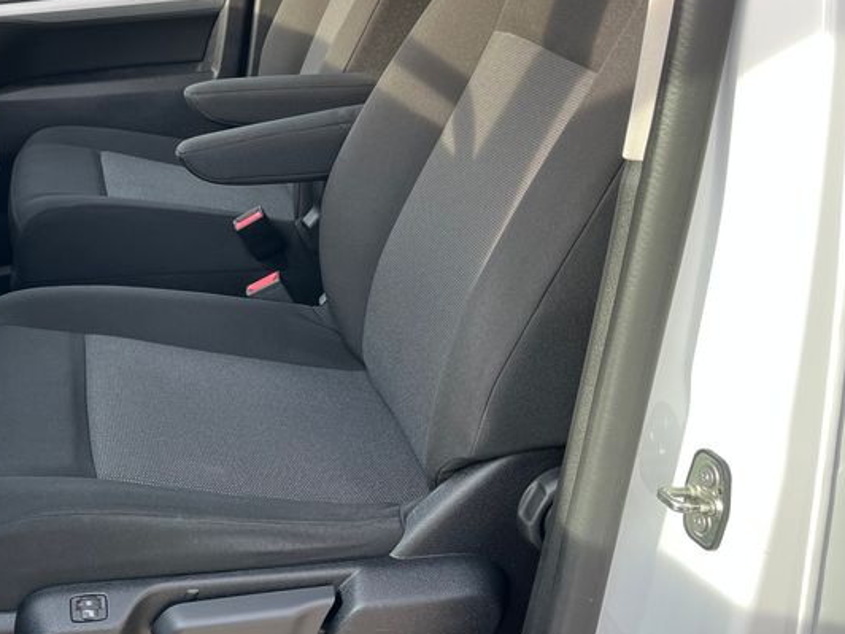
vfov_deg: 28.8
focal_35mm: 50
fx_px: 1221
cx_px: 135
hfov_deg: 36.5
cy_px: 187
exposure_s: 1/166
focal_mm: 5.1
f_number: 1.6
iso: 40
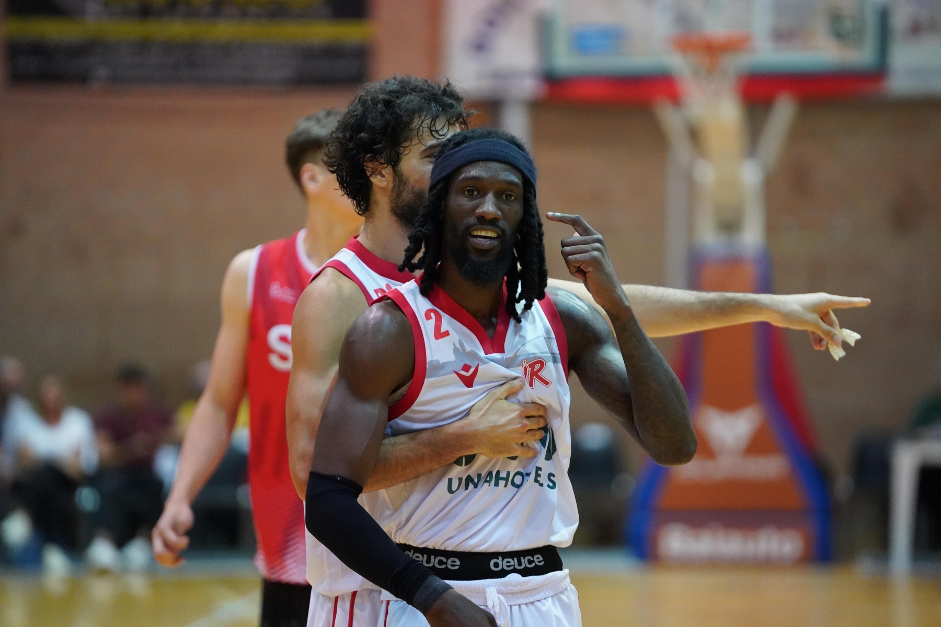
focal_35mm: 200
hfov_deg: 10.3
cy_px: 314
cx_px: 470
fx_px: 5227
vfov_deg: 6.9
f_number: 3.2
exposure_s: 1/1000
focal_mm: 200
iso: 8000
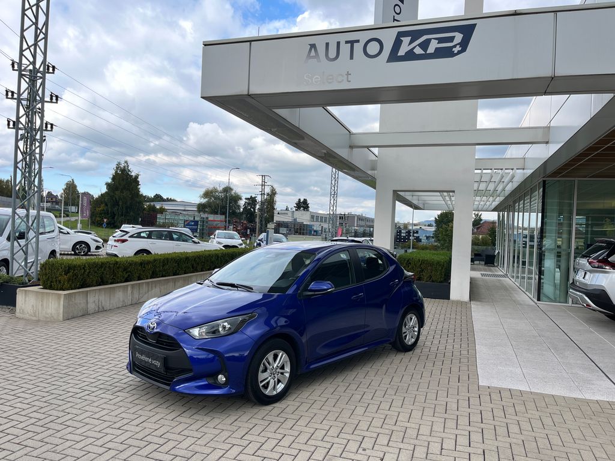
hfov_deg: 67.3
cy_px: 230
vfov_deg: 53.1
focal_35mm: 26
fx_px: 462
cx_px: 308
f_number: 1.6
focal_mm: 5.1
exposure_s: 1/452
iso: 50
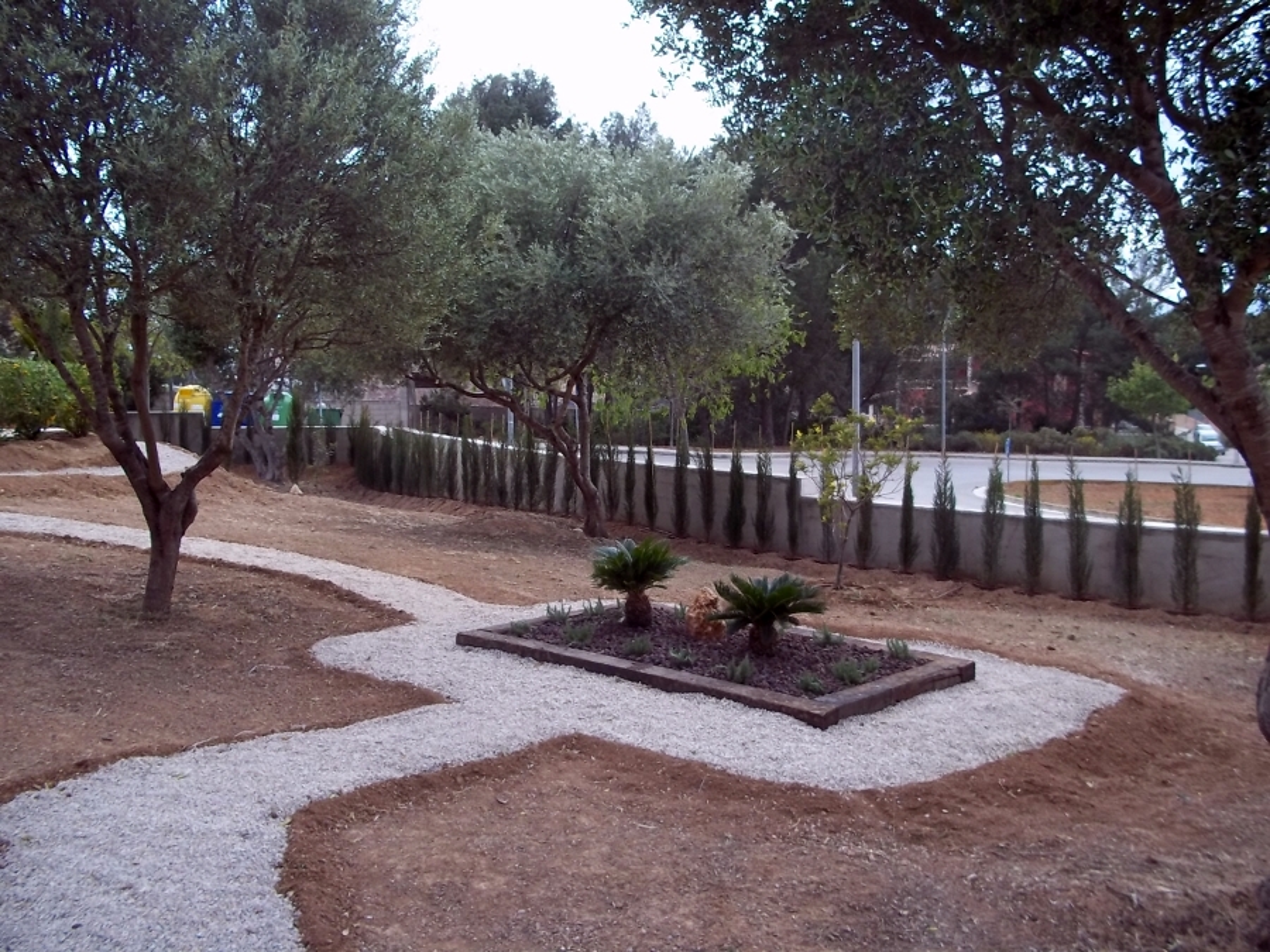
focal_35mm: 36
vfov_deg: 39.7
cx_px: 635
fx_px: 1321
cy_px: 476
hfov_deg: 51.4
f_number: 3.1
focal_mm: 6.5
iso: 80
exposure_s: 1/400
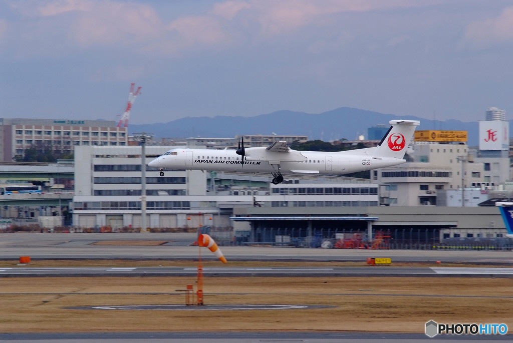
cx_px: 256
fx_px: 4279
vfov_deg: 4.6
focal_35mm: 300
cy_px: 172
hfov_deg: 6.9
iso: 640
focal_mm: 200
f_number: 13
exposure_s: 1/225
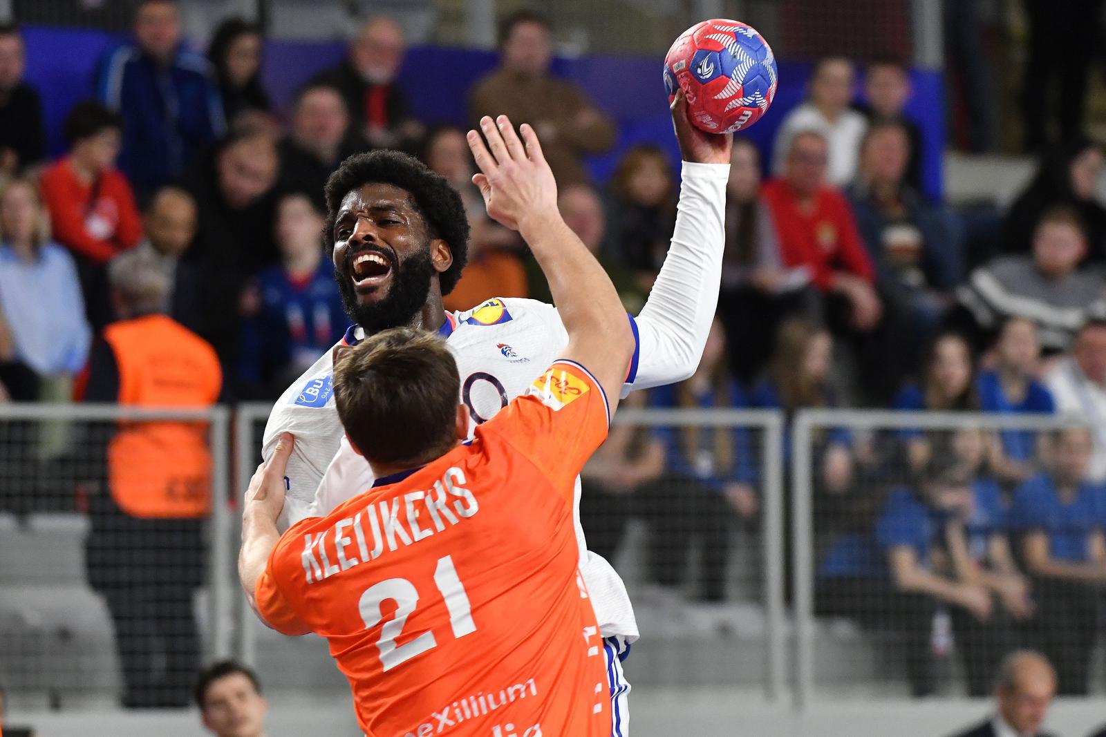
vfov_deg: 6.9
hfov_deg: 10.3
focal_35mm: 200
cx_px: 553
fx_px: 6145
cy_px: 368
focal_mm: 200
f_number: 4
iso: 3200
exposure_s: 1/1250
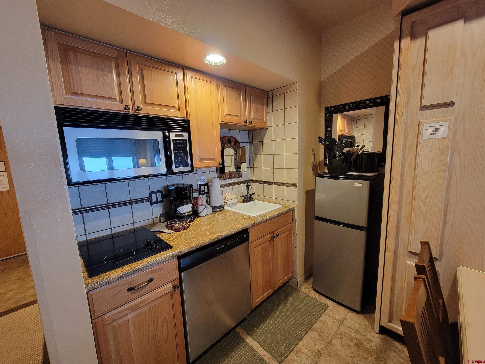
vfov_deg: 89.9
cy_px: 182
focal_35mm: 13
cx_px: 242
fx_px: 182
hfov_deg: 106.2
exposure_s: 1/60
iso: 400
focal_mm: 2.2
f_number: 2.2
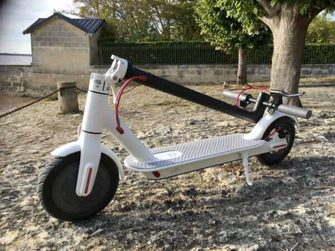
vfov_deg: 48.2
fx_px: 281
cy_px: 126
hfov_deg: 61.7
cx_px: 168
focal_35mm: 29
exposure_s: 1/527
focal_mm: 4.15
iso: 25
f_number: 2.2
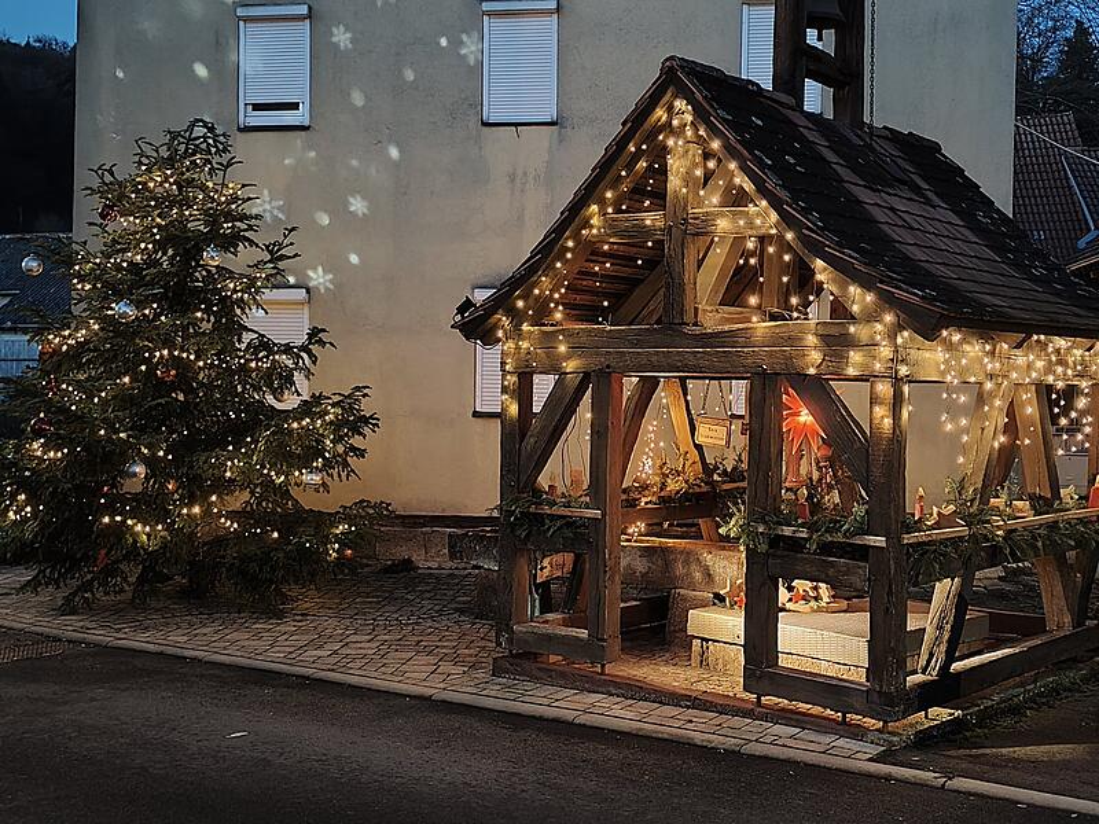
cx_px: 550
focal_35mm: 41
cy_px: 412
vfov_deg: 35.1
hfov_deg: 45.8
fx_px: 1302
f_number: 1.65
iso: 5000
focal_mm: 6.19
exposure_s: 1/10
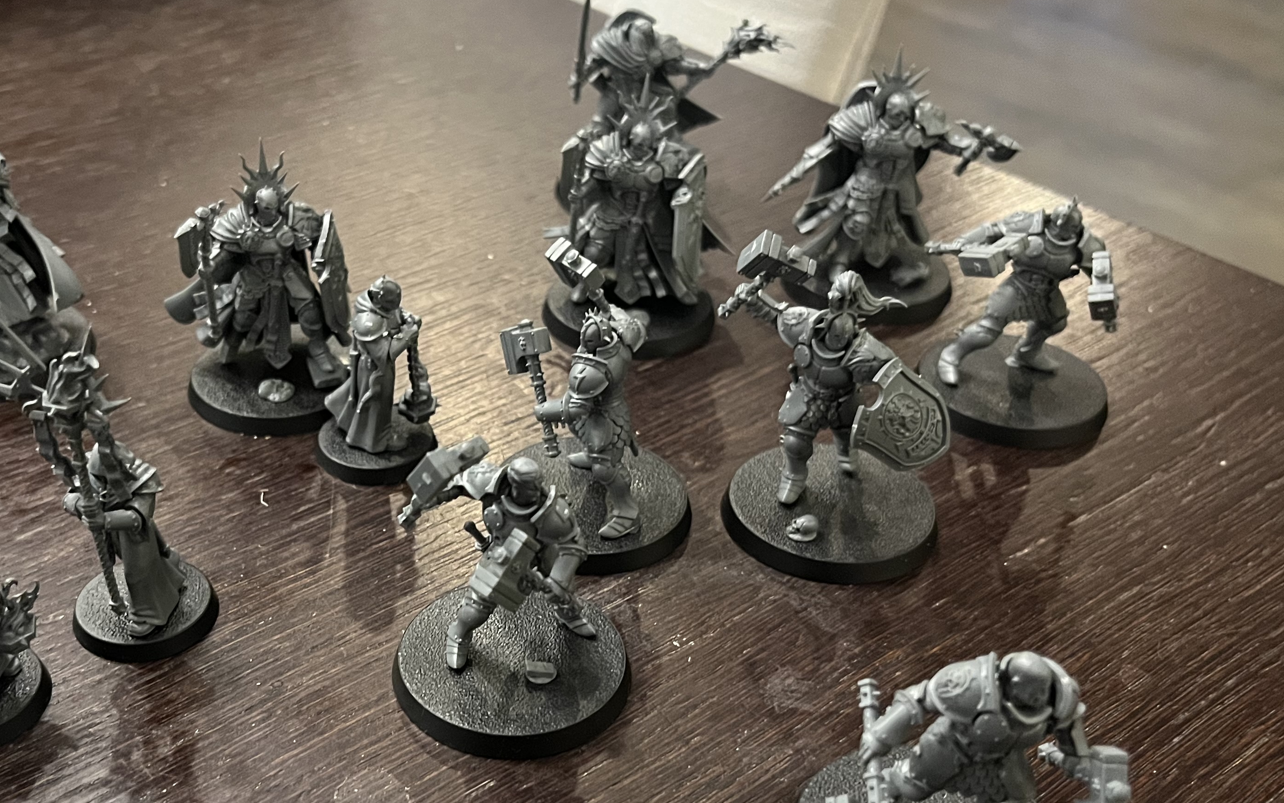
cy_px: 533
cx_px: 472
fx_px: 1400
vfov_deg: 31.7
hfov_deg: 48.8
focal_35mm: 40
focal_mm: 5.1
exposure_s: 1/33
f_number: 1.6
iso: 500
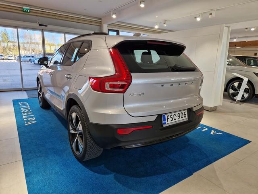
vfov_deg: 58.9
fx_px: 171
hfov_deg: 73.9
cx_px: 129
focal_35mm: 23
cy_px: 97
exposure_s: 1/180
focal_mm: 5.4
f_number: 1.8
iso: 80
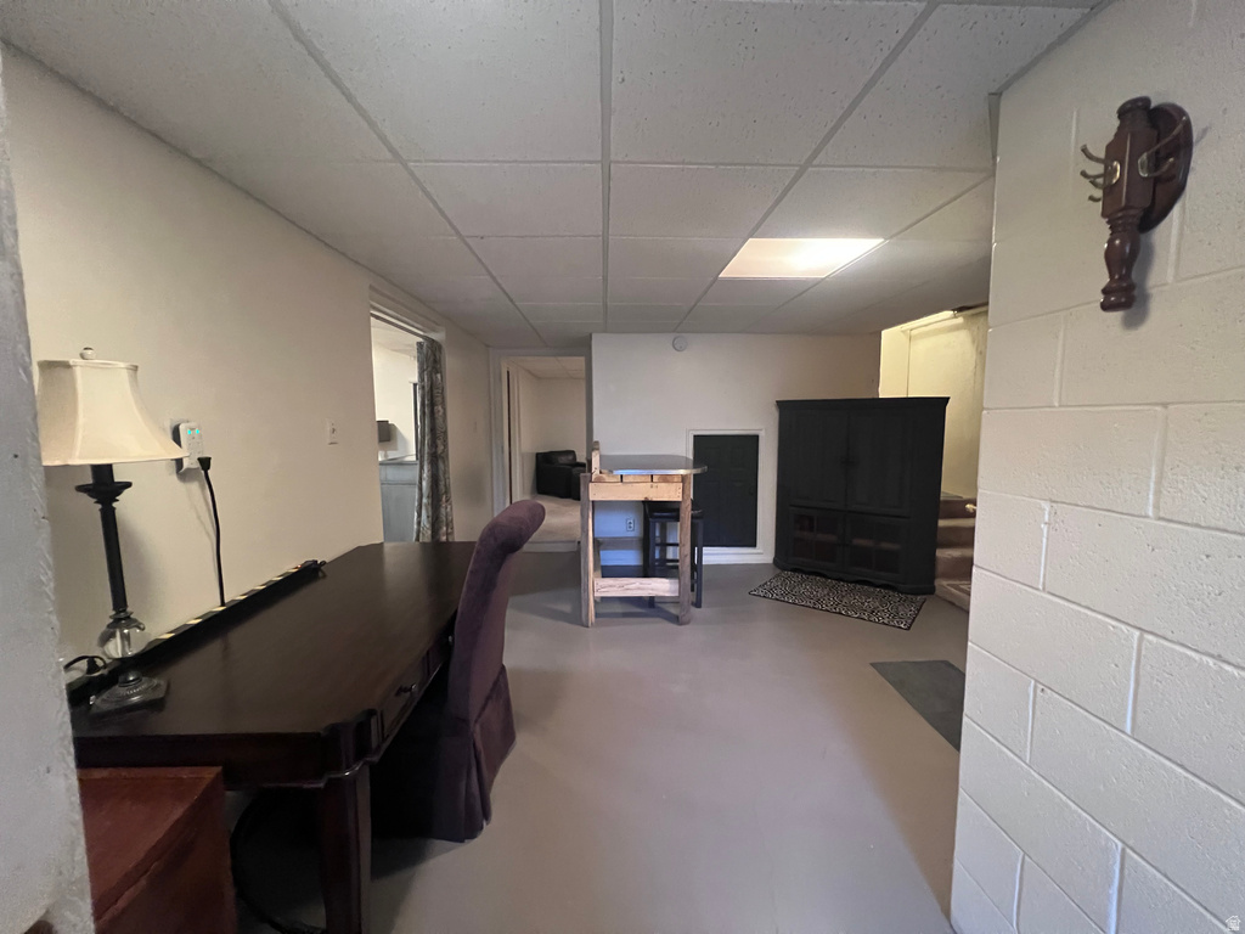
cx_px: 622
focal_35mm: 13
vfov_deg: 89.9
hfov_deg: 106.2
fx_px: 468
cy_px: 467
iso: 800
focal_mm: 1.57
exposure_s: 1/60
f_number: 1.8
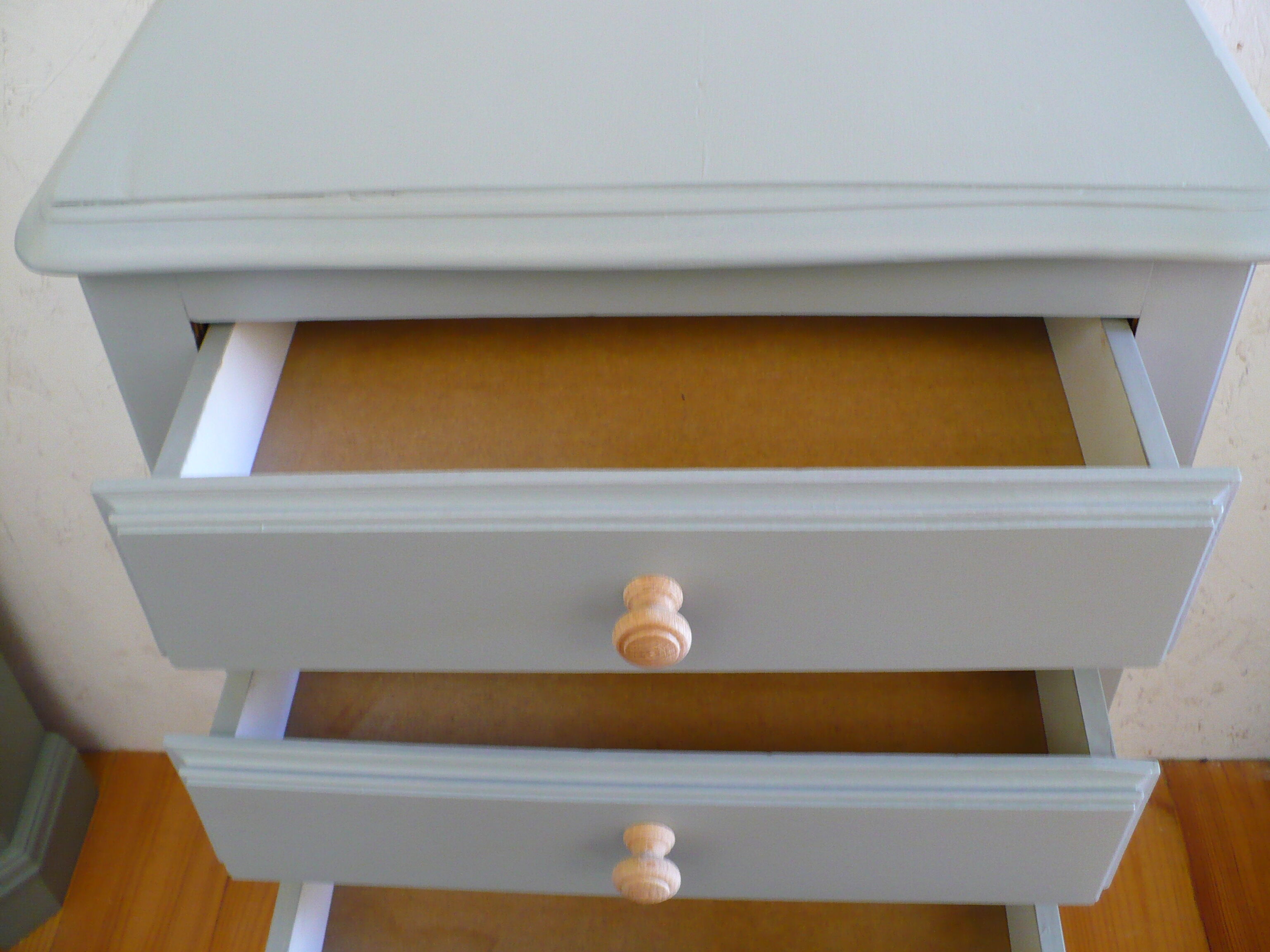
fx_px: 1357
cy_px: 476
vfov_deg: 38.7
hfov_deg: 50.1
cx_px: 635
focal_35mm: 37
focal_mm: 6.1
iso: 200
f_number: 2.8
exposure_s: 1/15
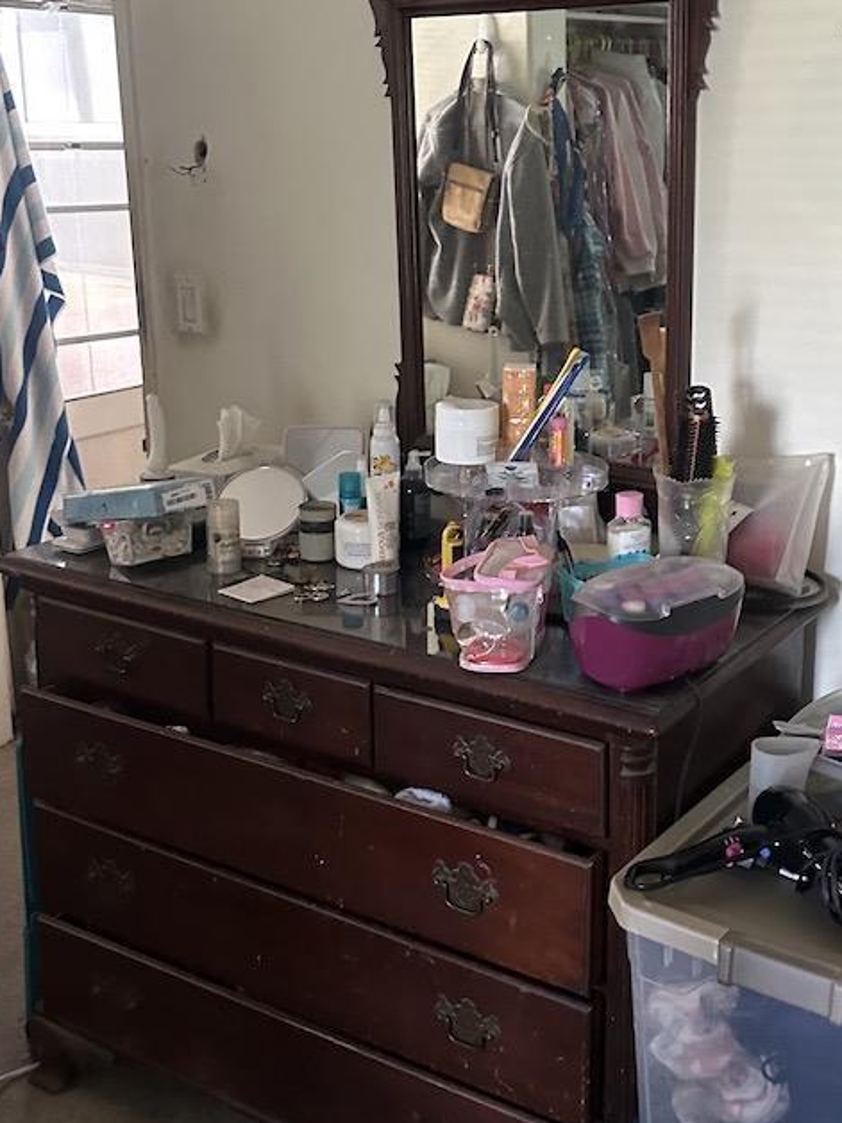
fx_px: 1427
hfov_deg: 32.7
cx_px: 545
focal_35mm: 44
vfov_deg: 42.8
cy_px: 454
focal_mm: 6.86
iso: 640
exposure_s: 1/60
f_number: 1.78
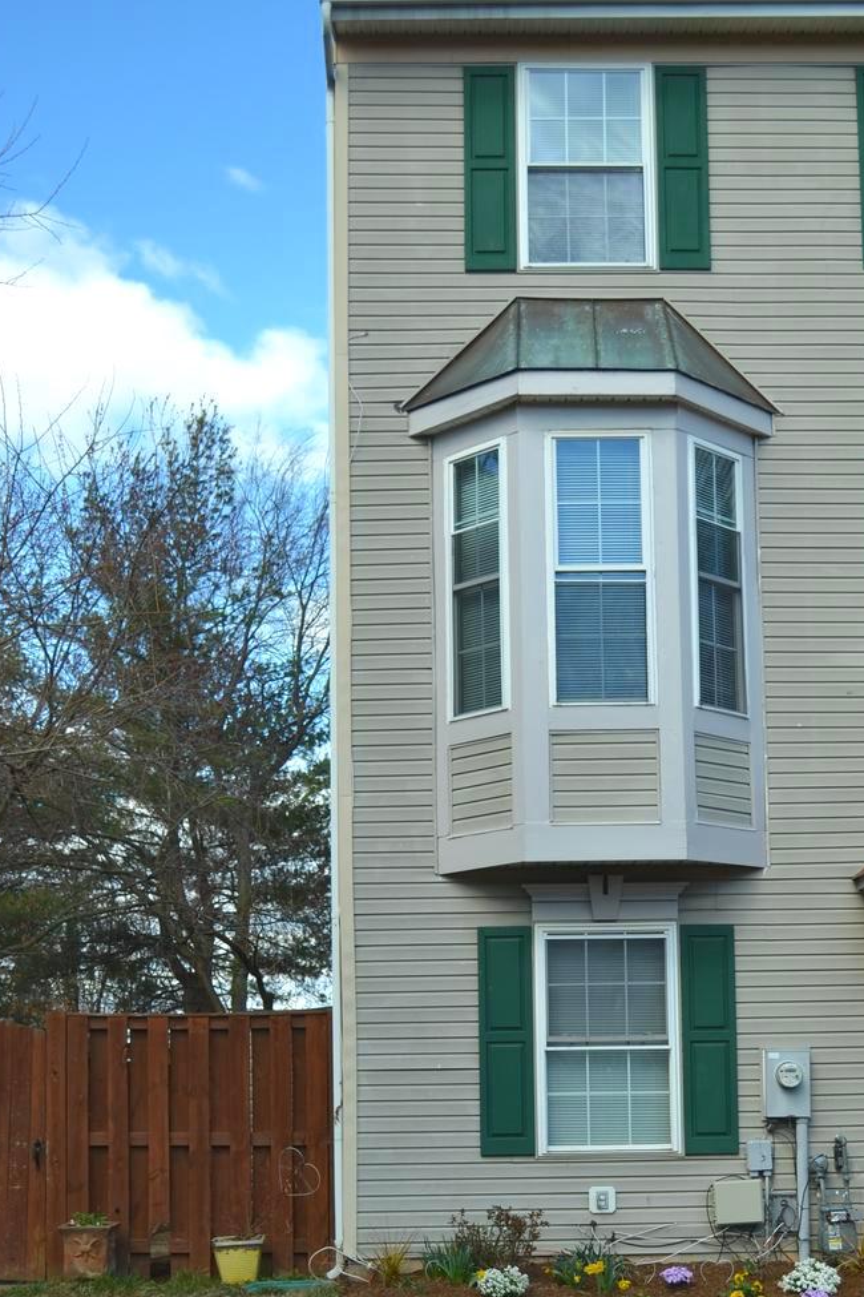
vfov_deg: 37.6
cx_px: 560
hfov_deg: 25.9
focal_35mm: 52
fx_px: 1872
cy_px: 914
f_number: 4
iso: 100
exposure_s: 1/400
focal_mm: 22
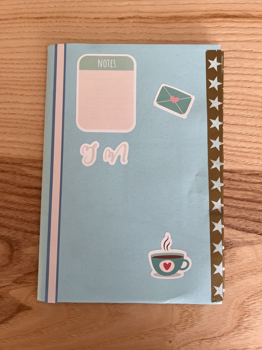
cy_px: 175
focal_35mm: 26
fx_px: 262
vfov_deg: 67.3
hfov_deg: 53.1
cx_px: 131
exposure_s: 1/121
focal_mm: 5.7
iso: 100
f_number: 1.5
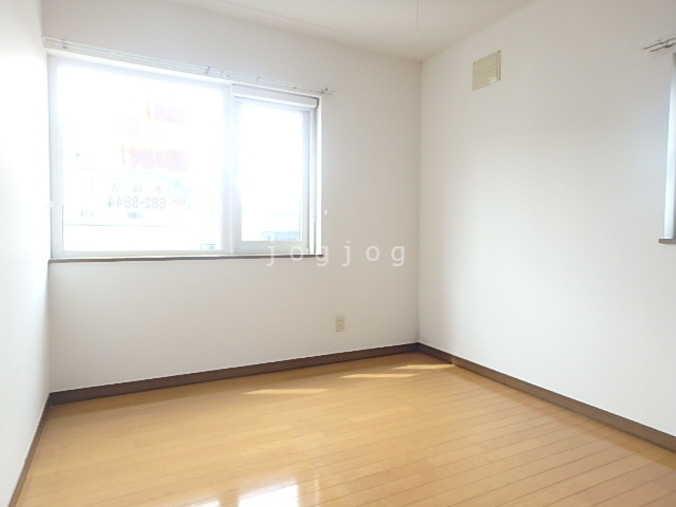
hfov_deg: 79.0
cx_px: 338
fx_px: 410
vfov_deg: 63.4
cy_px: 254
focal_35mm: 21
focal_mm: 3.7
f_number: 3.5
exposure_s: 1/50
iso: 200
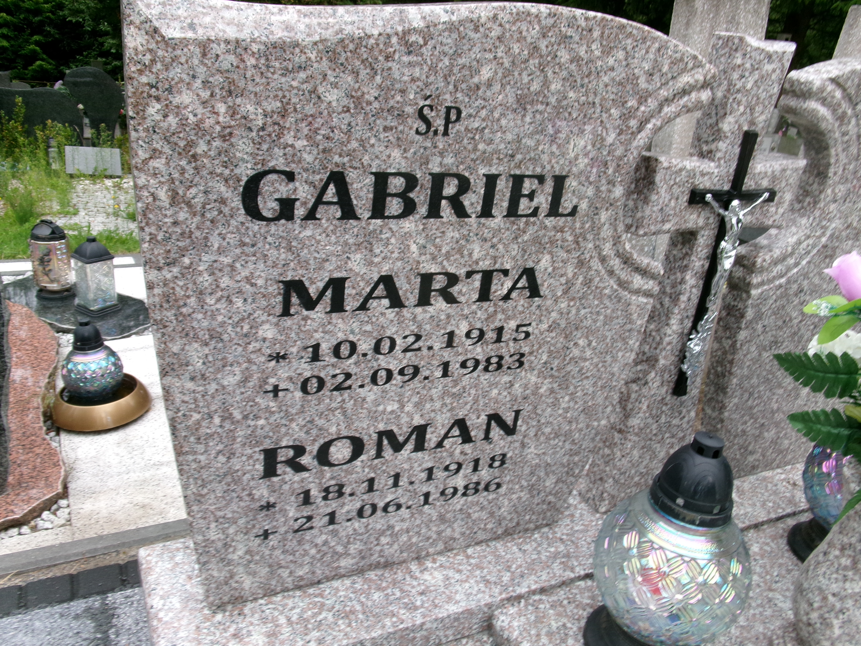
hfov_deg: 63.4
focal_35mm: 28
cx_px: 430
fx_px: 696
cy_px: 323
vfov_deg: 49.7
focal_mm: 5.1
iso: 100
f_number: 10.8
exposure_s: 1/40
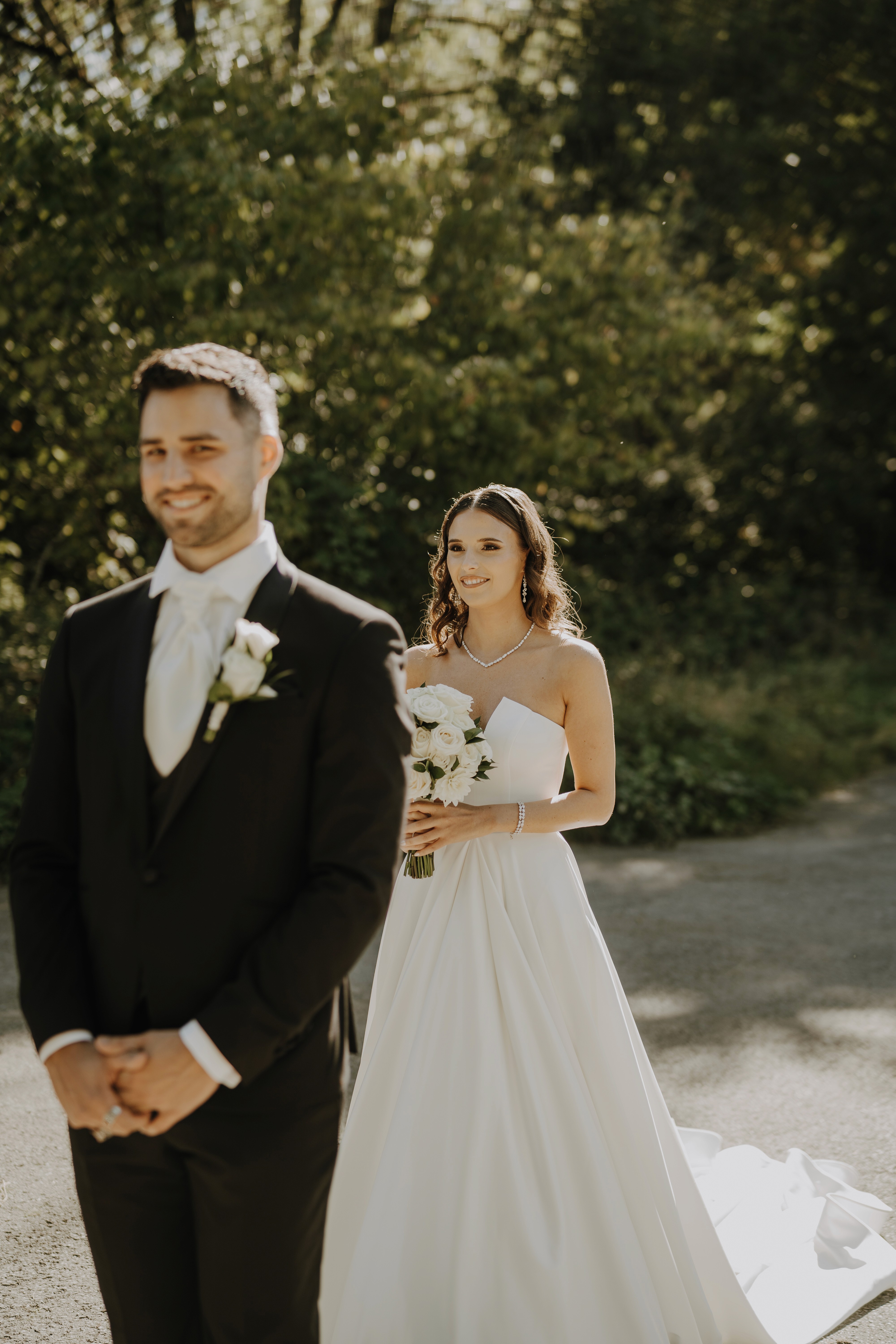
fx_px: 1867
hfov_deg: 27.0
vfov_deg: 39.6
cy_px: 672
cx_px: 448
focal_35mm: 50
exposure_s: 1/800
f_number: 2
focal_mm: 50
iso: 100
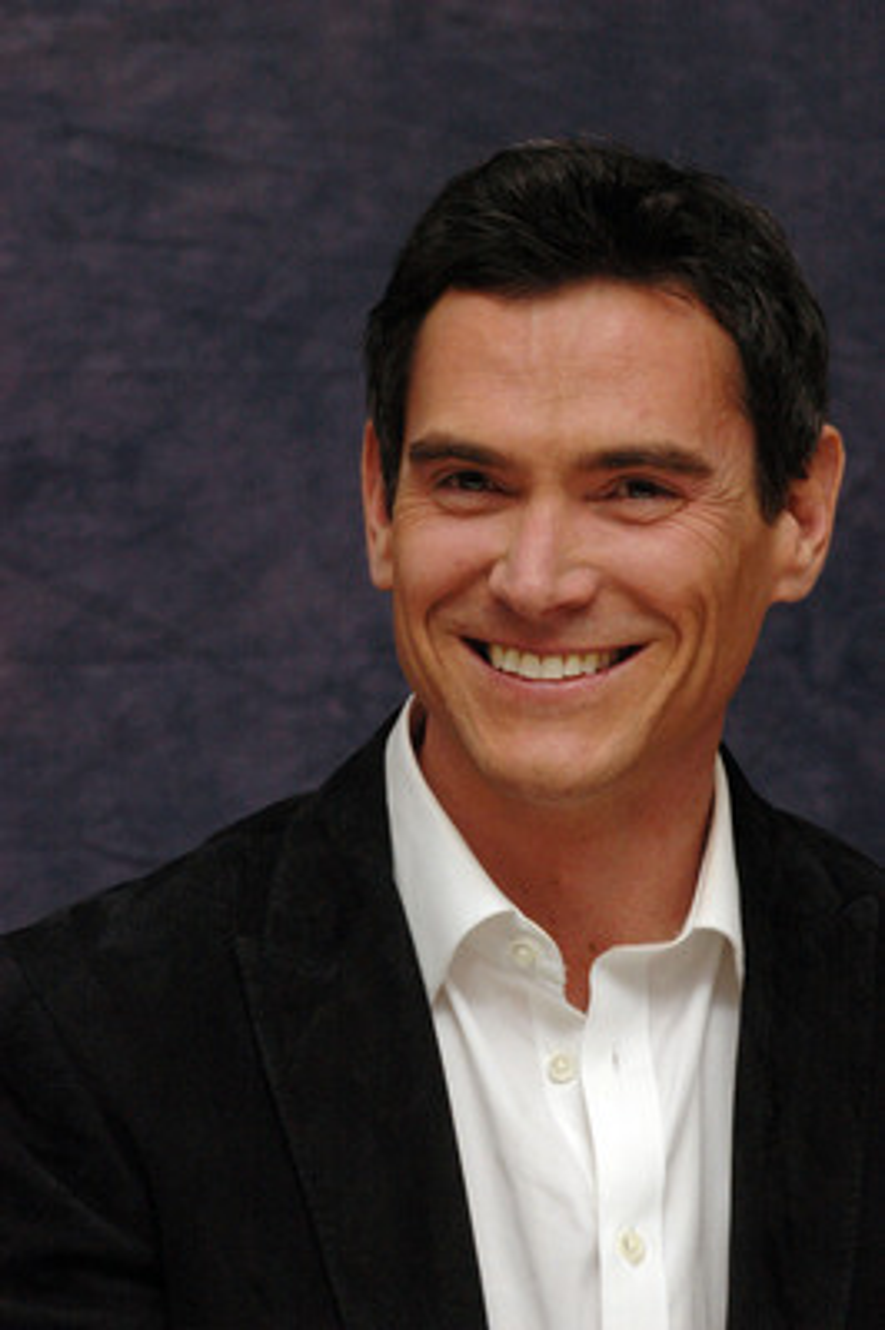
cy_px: 665
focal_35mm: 180
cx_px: 442
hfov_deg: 7.6
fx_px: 6649
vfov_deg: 11.4
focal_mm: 120
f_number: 8
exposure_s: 1/320
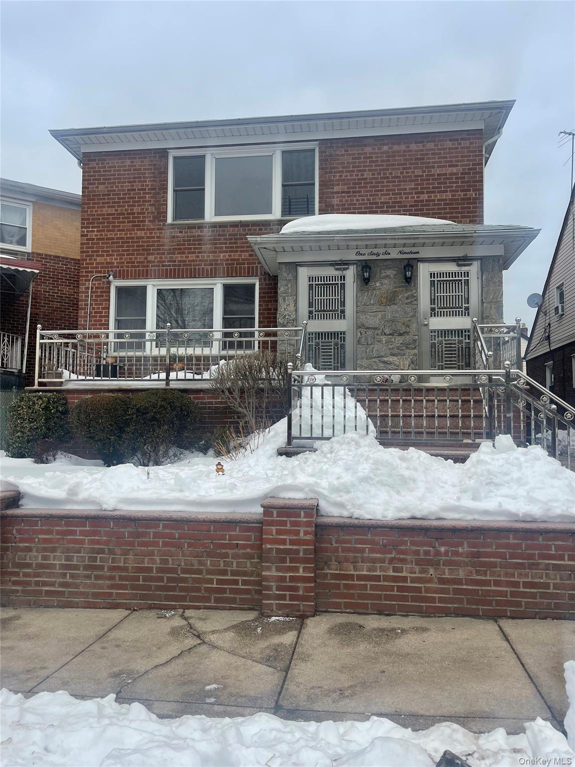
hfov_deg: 54.9
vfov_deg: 69.4
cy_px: 384
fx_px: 554
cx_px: 288
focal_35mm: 25
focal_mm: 5.1
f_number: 1.6
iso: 32
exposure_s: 1/3344
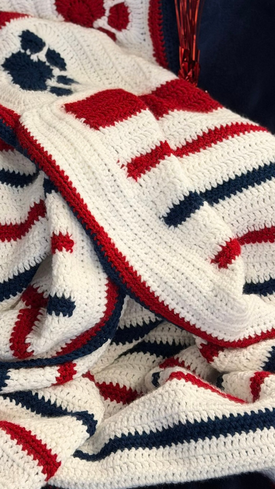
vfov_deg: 26.9
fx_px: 1011
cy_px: 138
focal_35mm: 78
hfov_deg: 15.4
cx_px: 82
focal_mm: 6.76
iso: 200
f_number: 1.78
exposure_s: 1/60
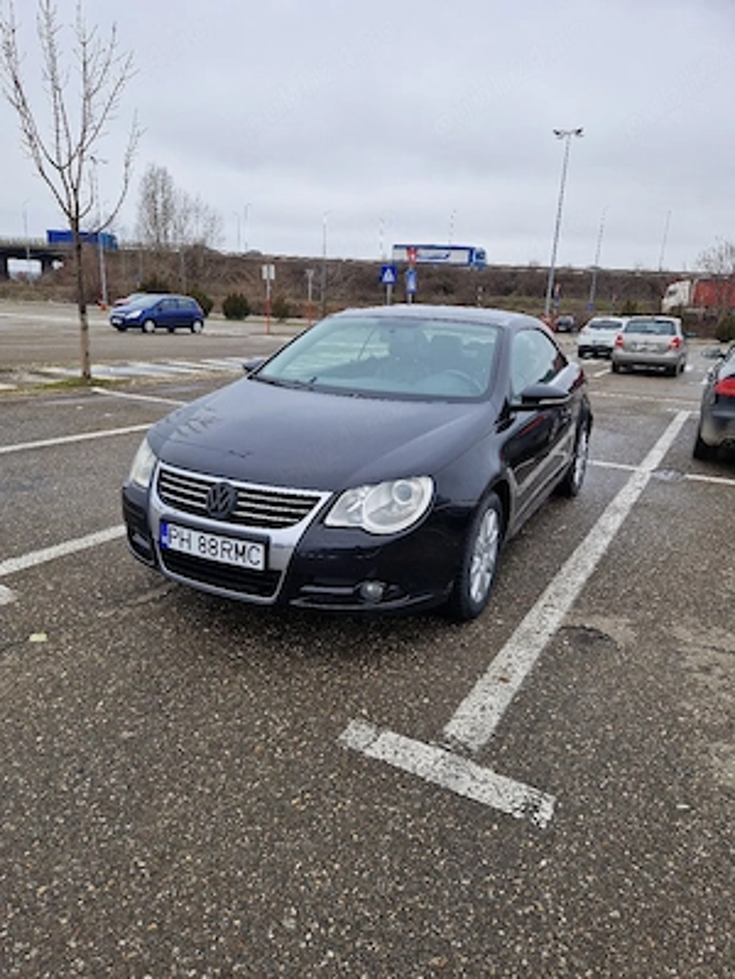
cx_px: 368
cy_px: 490
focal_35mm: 23
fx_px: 651
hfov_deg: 58.9
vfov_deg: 73.9
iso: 50
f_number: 1.8
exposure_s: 1/182
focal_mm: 5.4
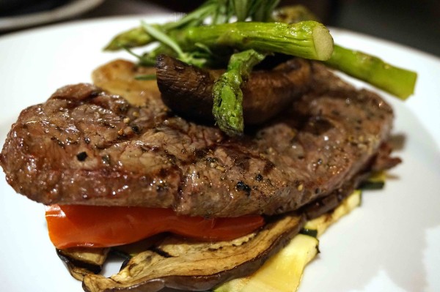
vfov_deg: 28.9
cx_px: 220
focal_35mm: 46
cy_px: 146
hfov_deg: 42.4
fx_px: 568
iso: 3200
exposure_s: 1/30
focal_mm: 31
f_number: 5
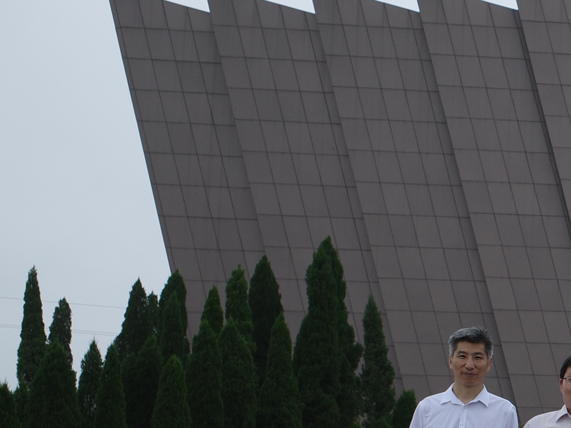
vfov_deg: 14.0
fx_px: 1699
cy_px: 487
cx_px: 952
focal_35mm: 103
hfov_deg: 16.6
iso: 100
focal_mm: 18.3
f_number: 3.5
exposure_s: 1/200
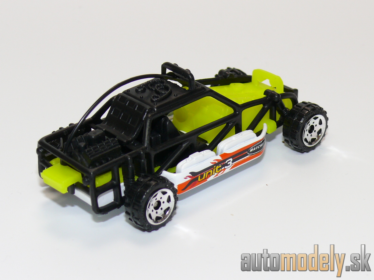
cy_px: 140
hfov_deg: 19.3
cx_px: 187
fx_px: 1102
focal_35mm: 102
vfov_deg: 14.5
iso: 100
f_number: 4
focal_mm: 13.3
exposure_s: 1/30
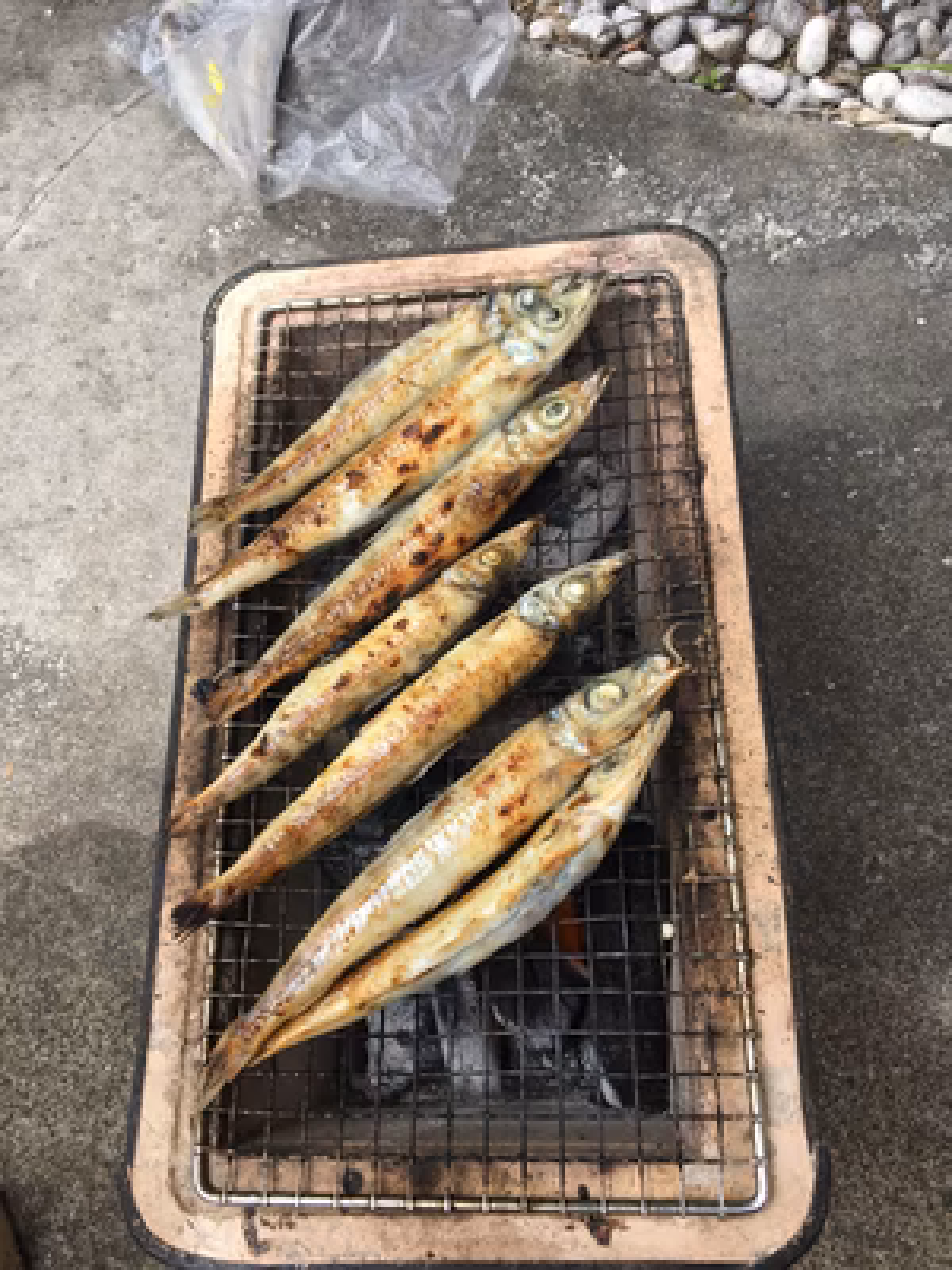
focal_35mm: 29
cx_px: 476
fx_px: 1063
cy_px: 635
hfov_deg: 48.2
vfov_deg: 61.7
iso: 25
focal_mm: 4.15
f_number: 2.2
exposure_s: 1/761
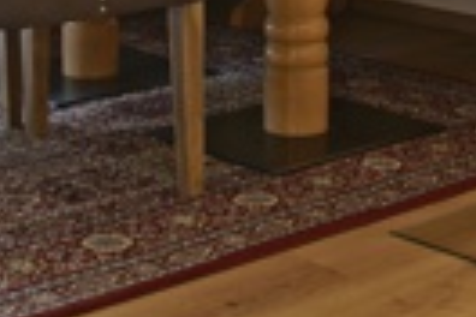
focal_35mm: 109
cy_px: -281
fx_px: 1441
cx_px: 252
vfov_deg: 11.5
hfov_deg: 18.8
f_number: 4
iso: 100
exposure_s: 1/20
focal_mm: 16
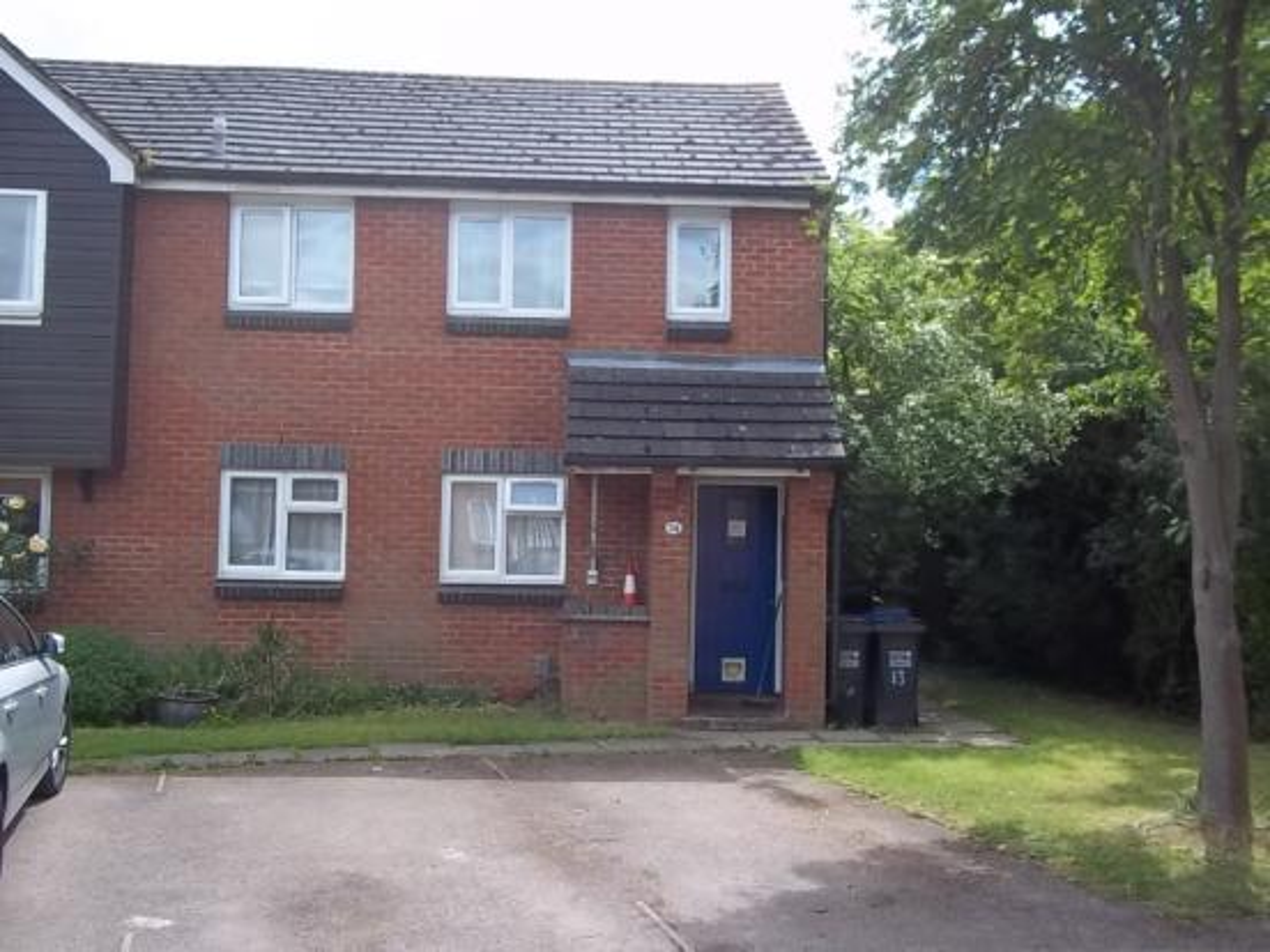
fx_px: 1321
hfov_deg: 51.4
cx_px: 635
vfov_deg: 39.7
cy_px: 476
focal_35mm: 36
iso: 80
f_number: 3.1
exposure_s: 1/400
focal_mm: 6.5
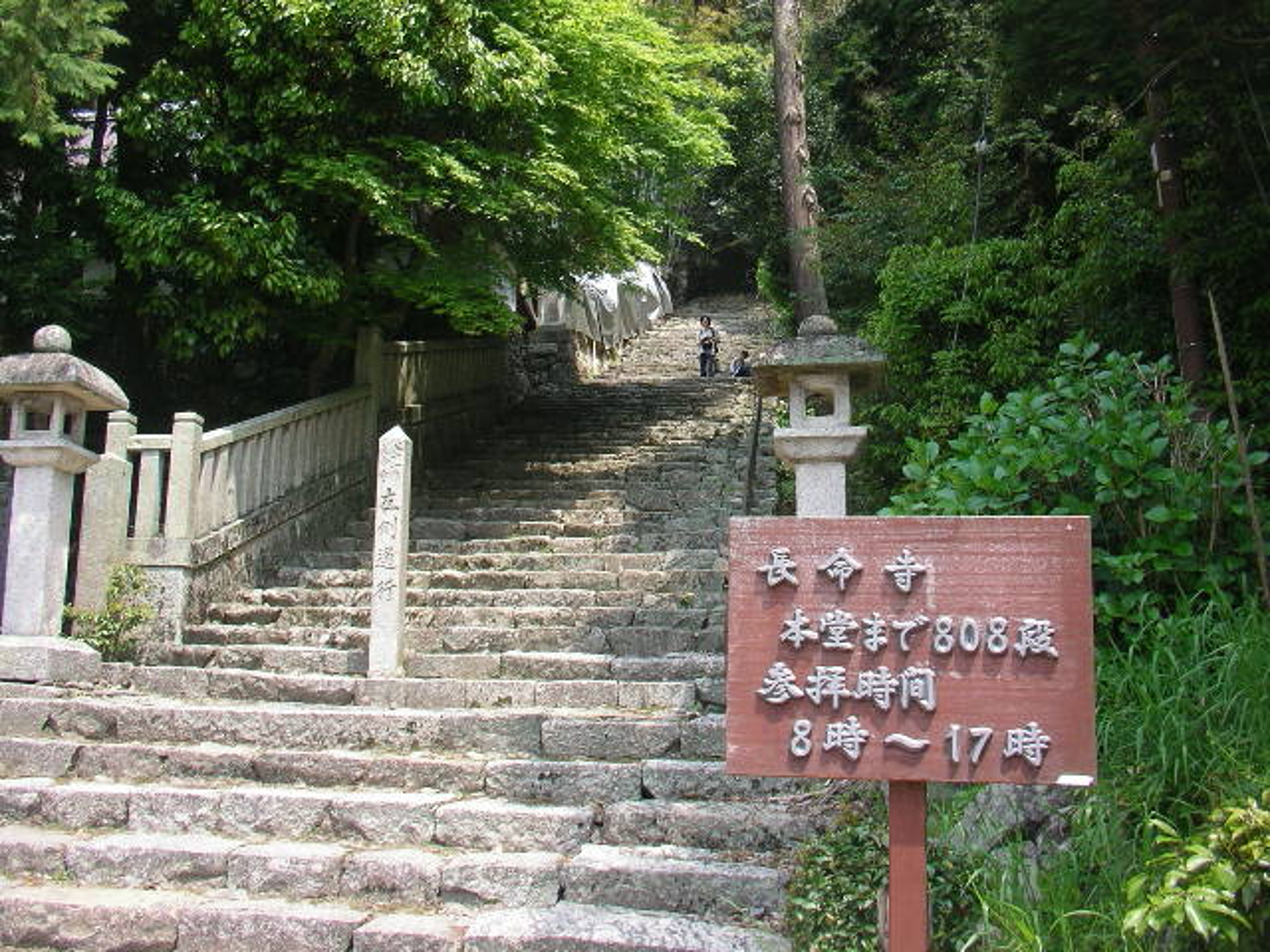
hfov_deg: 50.1
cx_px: 635
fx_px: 1357
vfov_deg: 38.7
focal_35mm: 37
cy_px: 476
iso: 50
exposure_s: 1/125
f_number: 2.8
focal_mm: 5.7
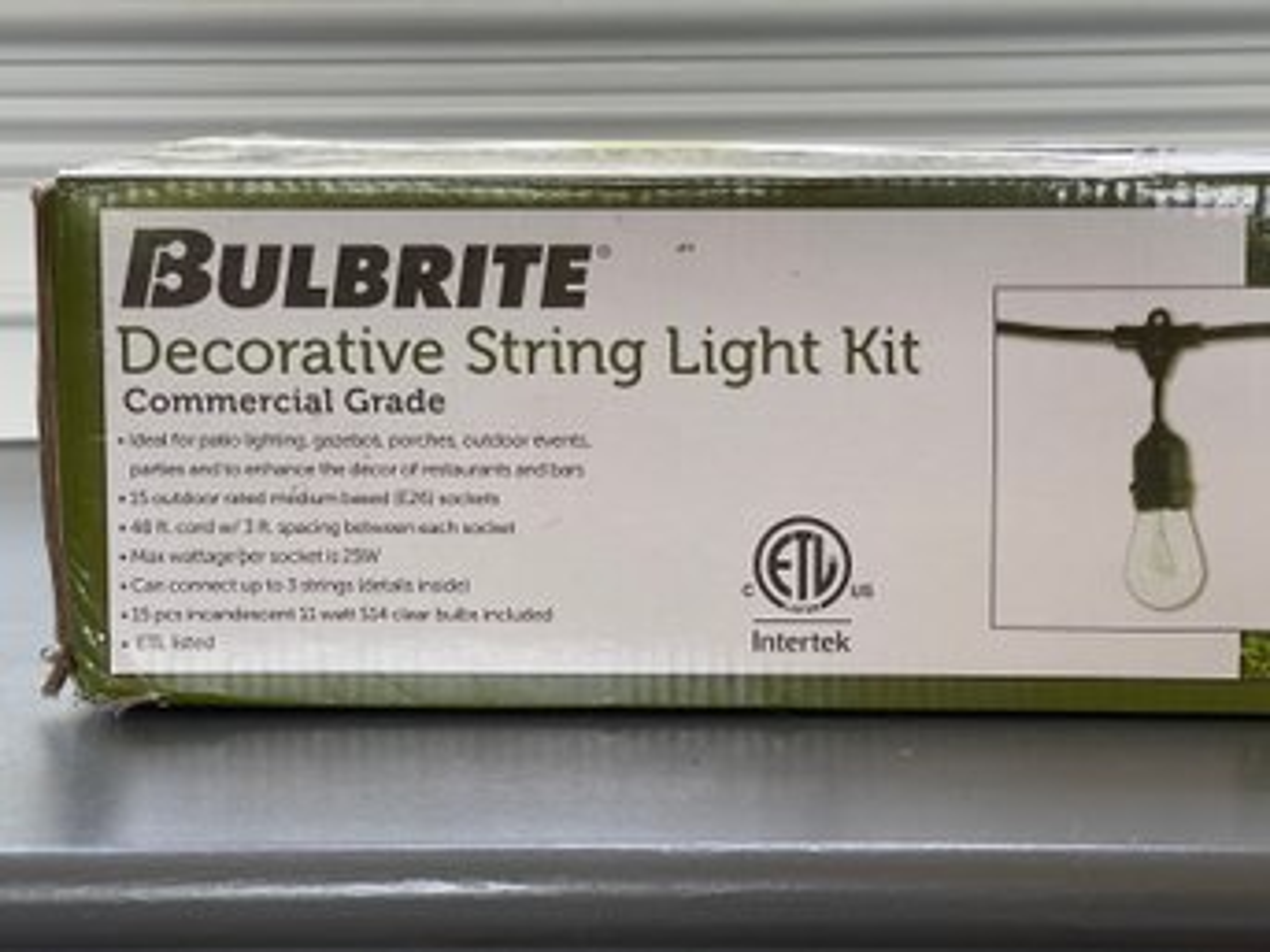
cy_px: 476
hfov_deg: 30.3
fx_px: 2347
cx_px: 635
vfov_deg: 22.9
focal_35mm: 64
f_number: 2.2
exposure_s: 1/99
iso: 80
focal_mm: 7.5
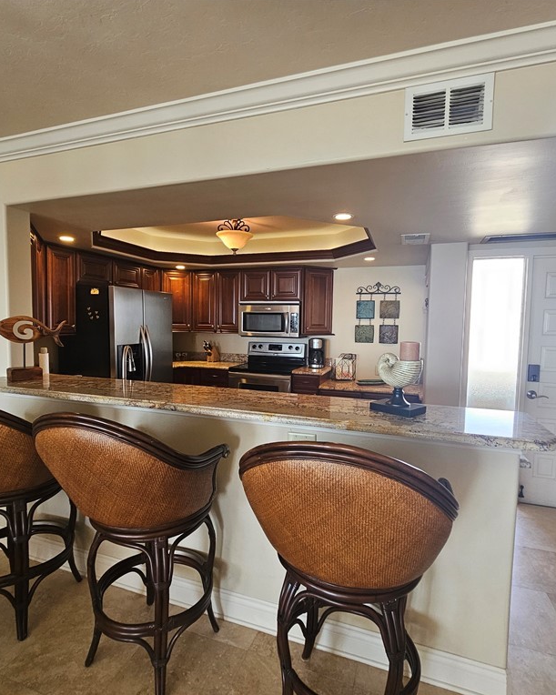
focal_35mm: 17
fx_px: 350
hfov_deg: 77.0
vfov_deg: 89.6
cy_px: 347
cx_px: 273
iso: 160
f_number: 2.2
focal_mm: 2.2
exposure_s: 1/77
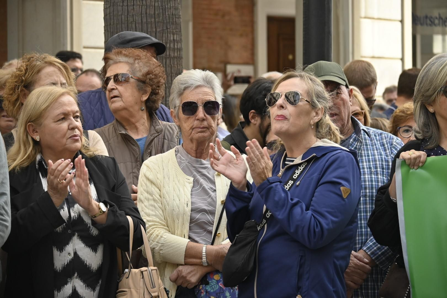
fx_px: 1863
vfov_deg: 9.2
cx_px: 224
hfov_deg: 13.7
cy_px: 149
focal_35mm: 150
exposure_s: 1/400
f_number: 5.6
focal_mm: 100
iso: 400
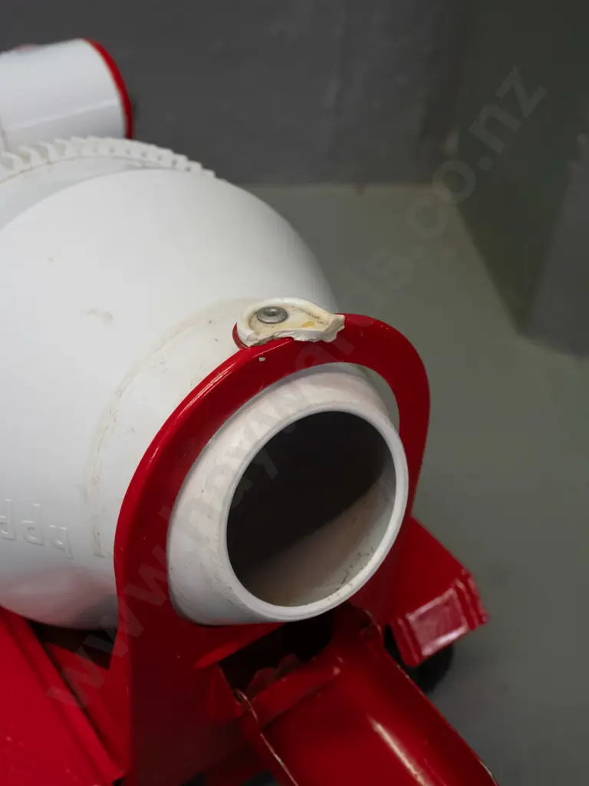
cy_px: 393
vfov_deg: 42.9
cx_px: 294
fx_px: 998
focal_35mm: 44
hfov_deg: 32.9
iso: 3200
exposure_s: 1/200
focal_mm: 22
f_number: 6.3
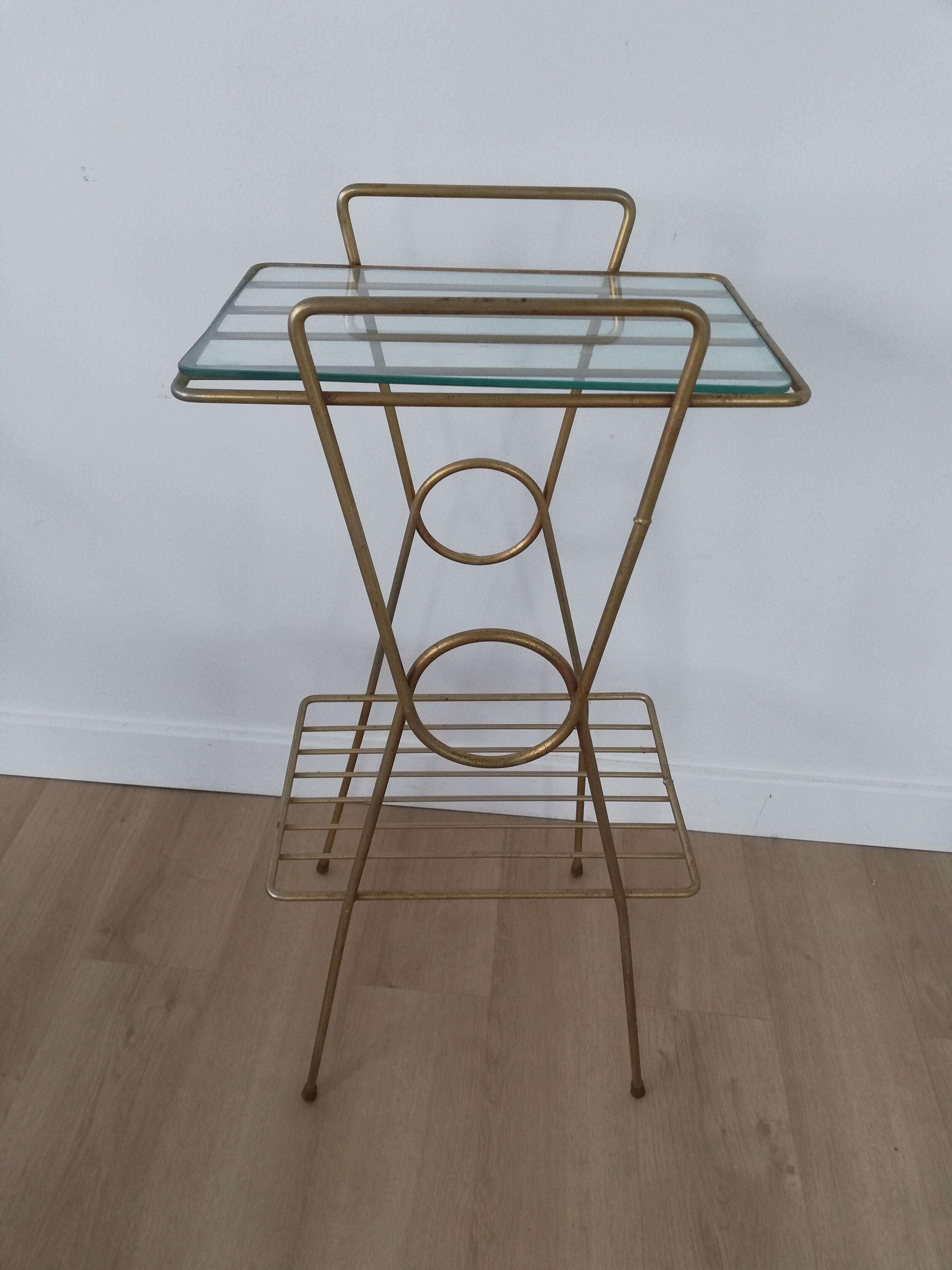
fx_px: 953
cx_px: 476
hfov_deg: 53.1
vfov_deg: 67.3
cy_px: 635
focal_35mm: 26
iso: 160
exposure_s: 1/50
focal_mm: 3.81
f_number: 2.2
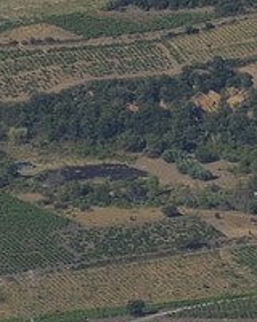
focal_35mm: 1273
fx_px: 12103
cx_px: 1245
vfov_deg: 1.5
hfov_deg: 1.2
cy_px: 536
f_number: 9
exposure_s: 1/1000
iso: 400
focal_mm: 170
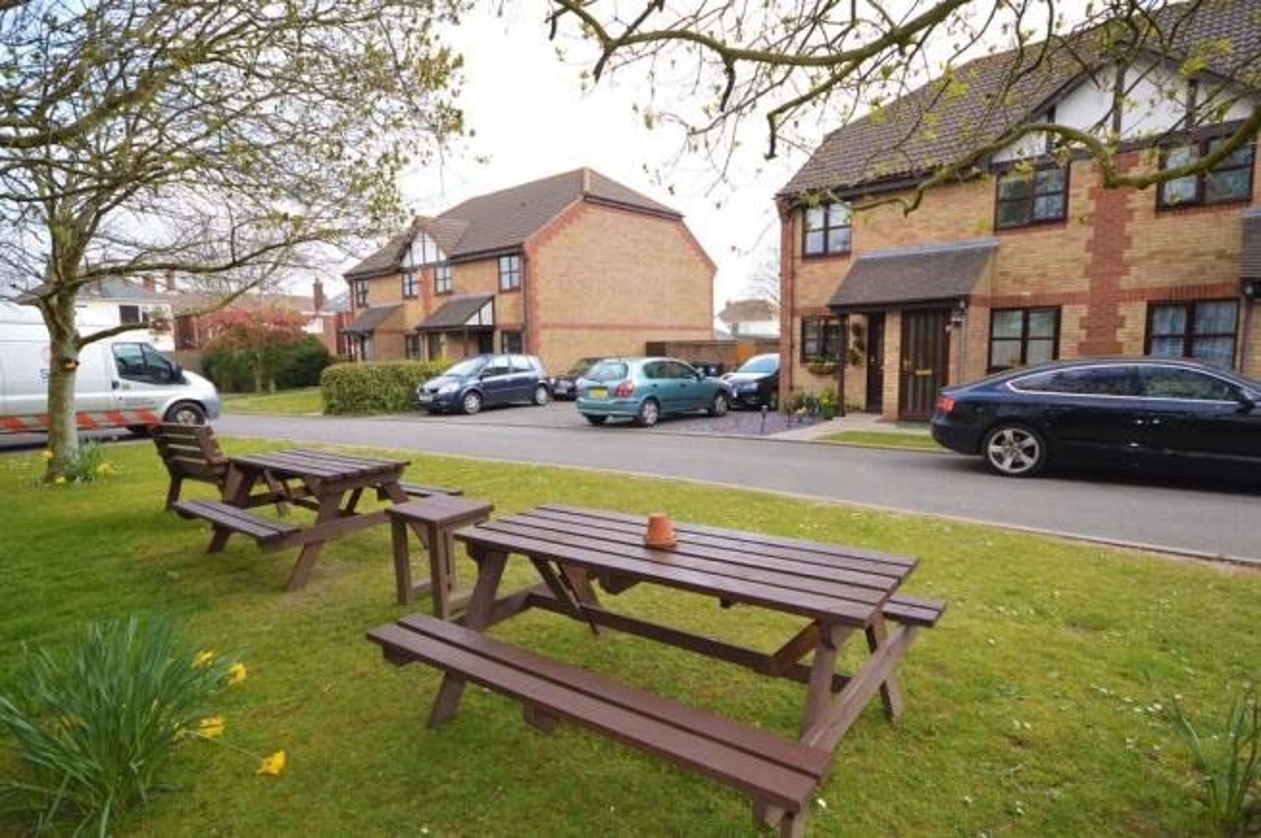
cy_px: 419
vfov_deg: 67.3
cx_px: 630
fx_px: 630
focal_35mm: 18
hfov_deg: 90.1
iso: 100
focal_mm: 12
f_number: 5.6
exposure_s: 1/125
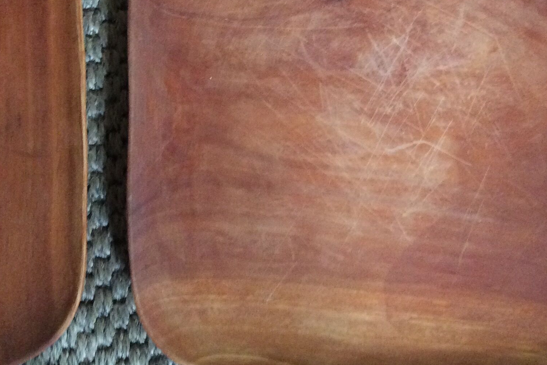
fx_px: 866
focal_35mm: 57
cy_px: 178
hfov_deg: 35.1
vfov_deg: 23.8
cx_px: 268
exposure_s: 1/20
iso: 250
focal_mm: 3.3
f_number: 2.4
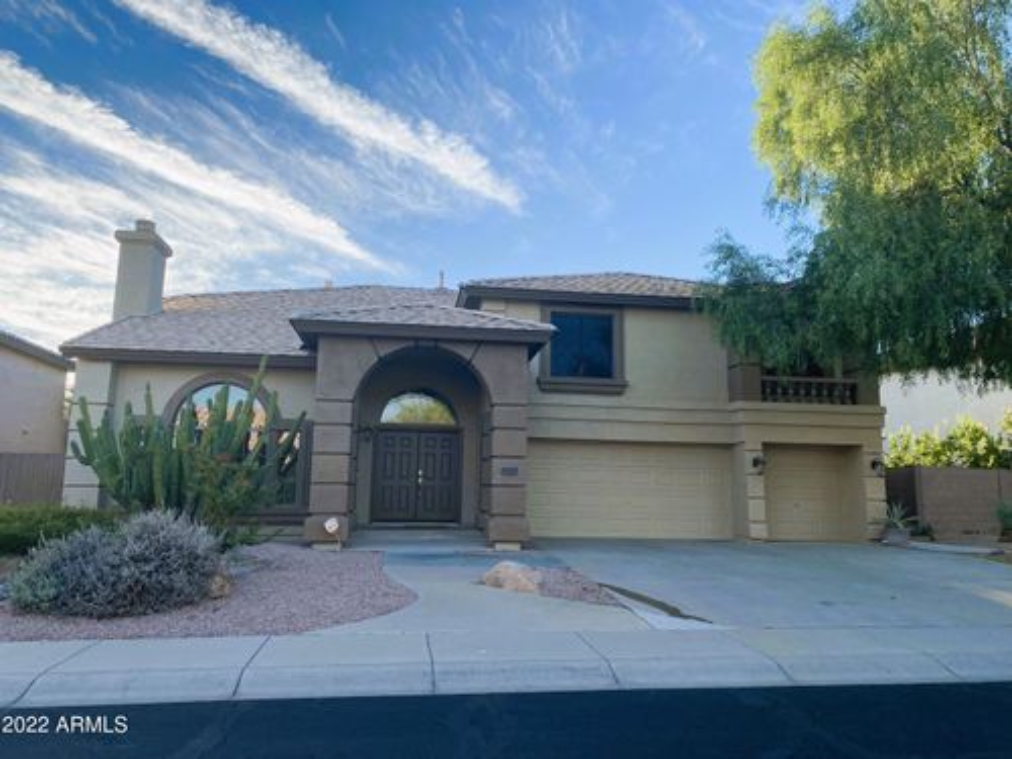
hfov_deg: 67.3
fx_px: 760
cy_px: 380
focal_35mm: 26
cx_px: 506
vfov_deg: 53.1
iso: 32
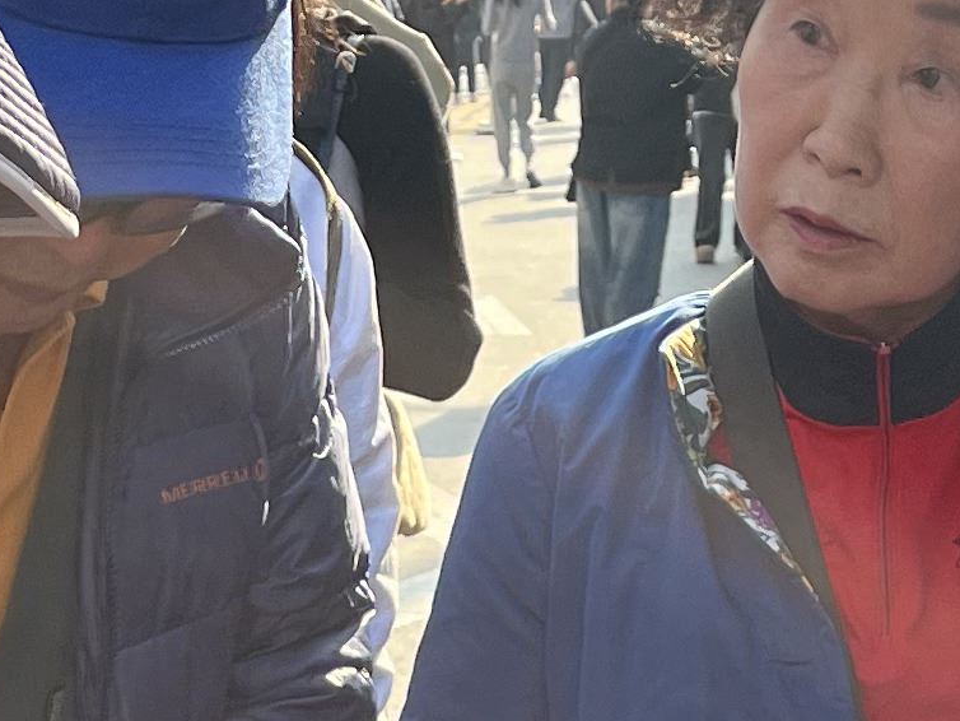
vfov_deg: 10.1
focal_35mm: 139
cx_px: 188
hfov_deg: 14.1
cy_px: 1251
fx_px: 3856
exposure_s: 1/504
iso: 50
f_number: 1.6
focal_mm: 5.1
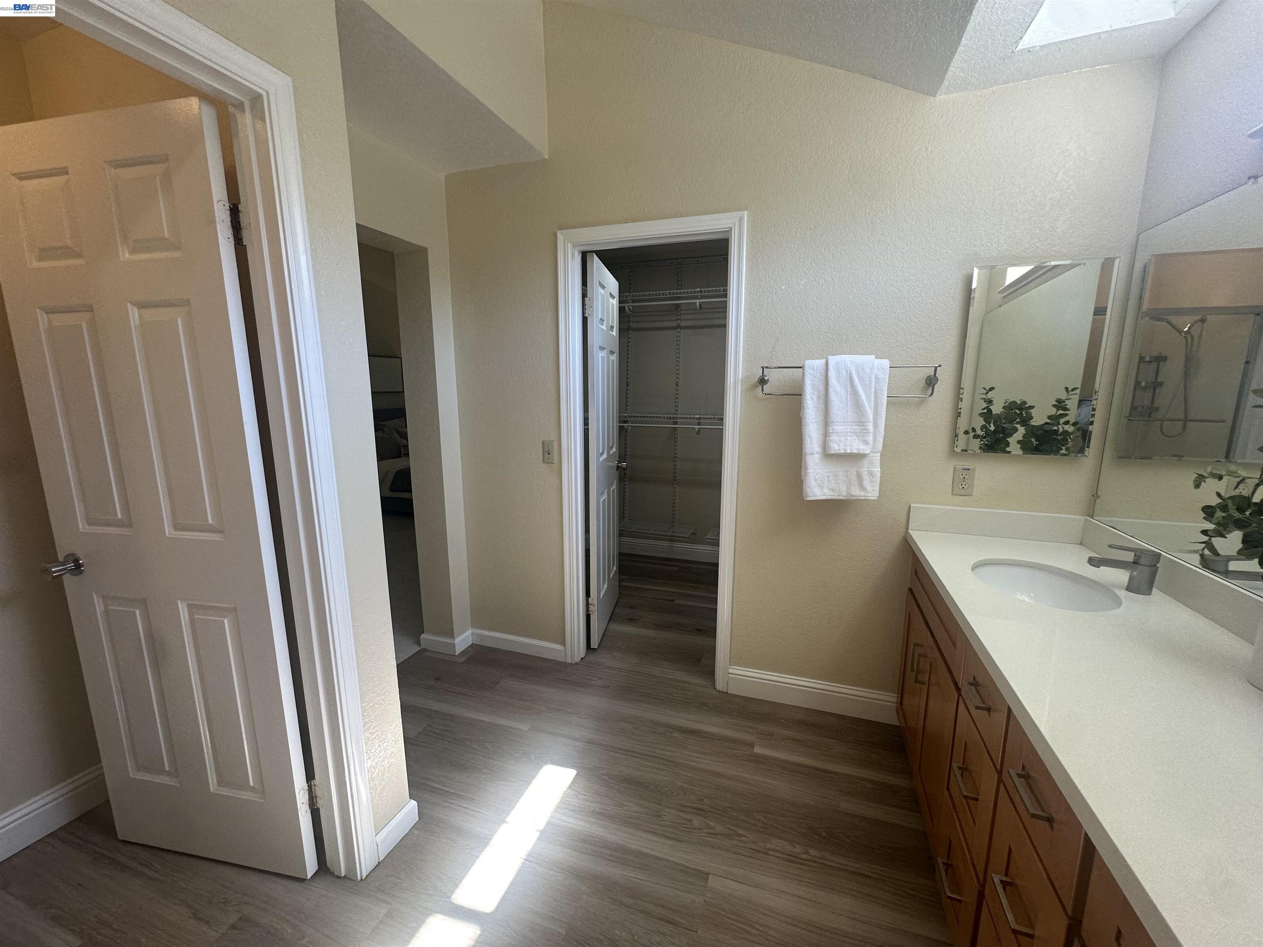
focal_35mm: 14
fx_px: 511
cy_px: 474
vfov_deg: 85.7
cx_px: 632
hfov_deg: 102.1
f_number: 2.2
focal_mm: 2.22
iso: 125
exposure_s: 1/120
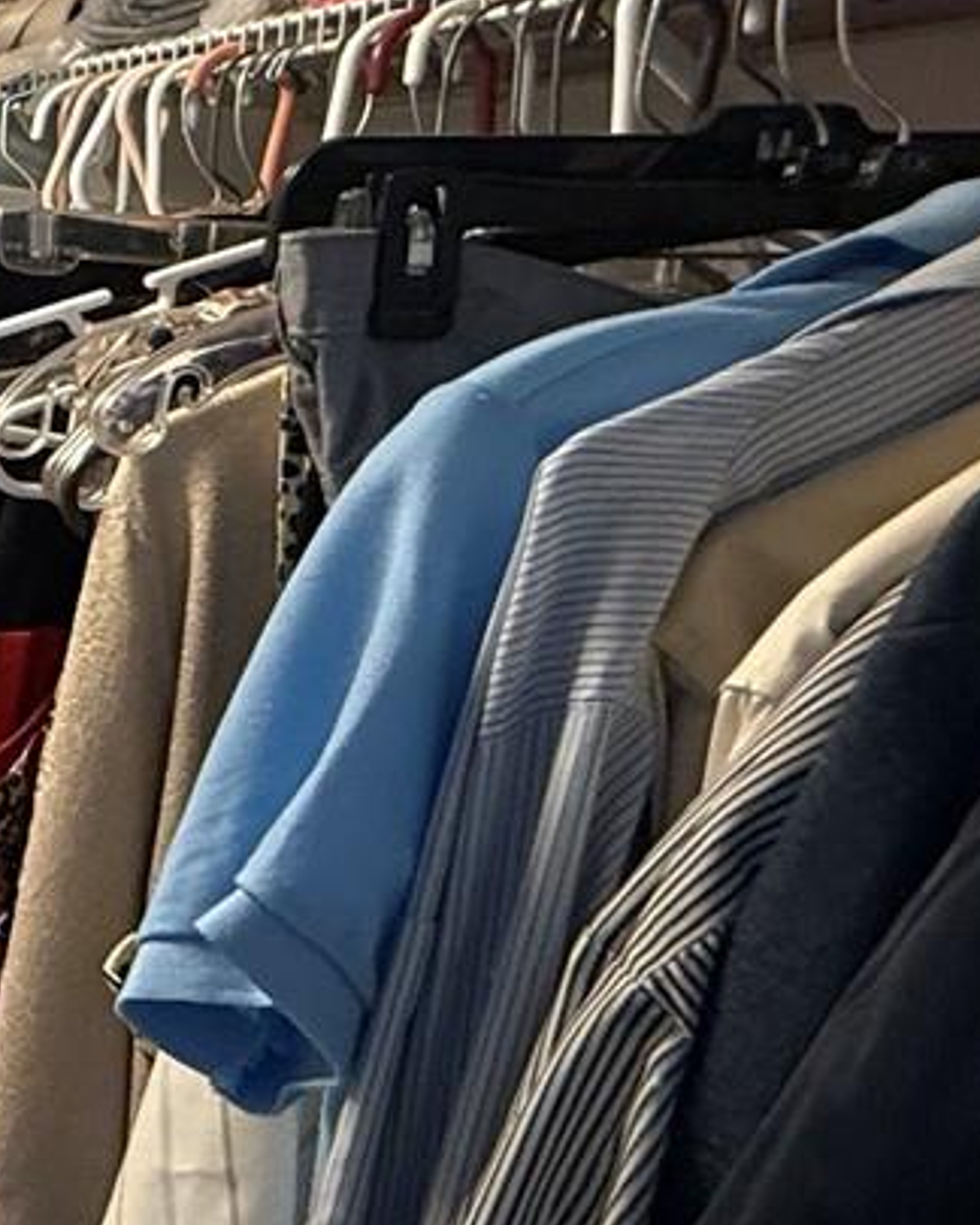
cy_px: 481
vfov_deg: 34.6
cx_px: -1010
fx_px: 1958
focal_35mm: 54
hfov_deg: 18.2
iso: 200
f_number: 2.2
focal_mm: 2.22
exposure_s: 1/99
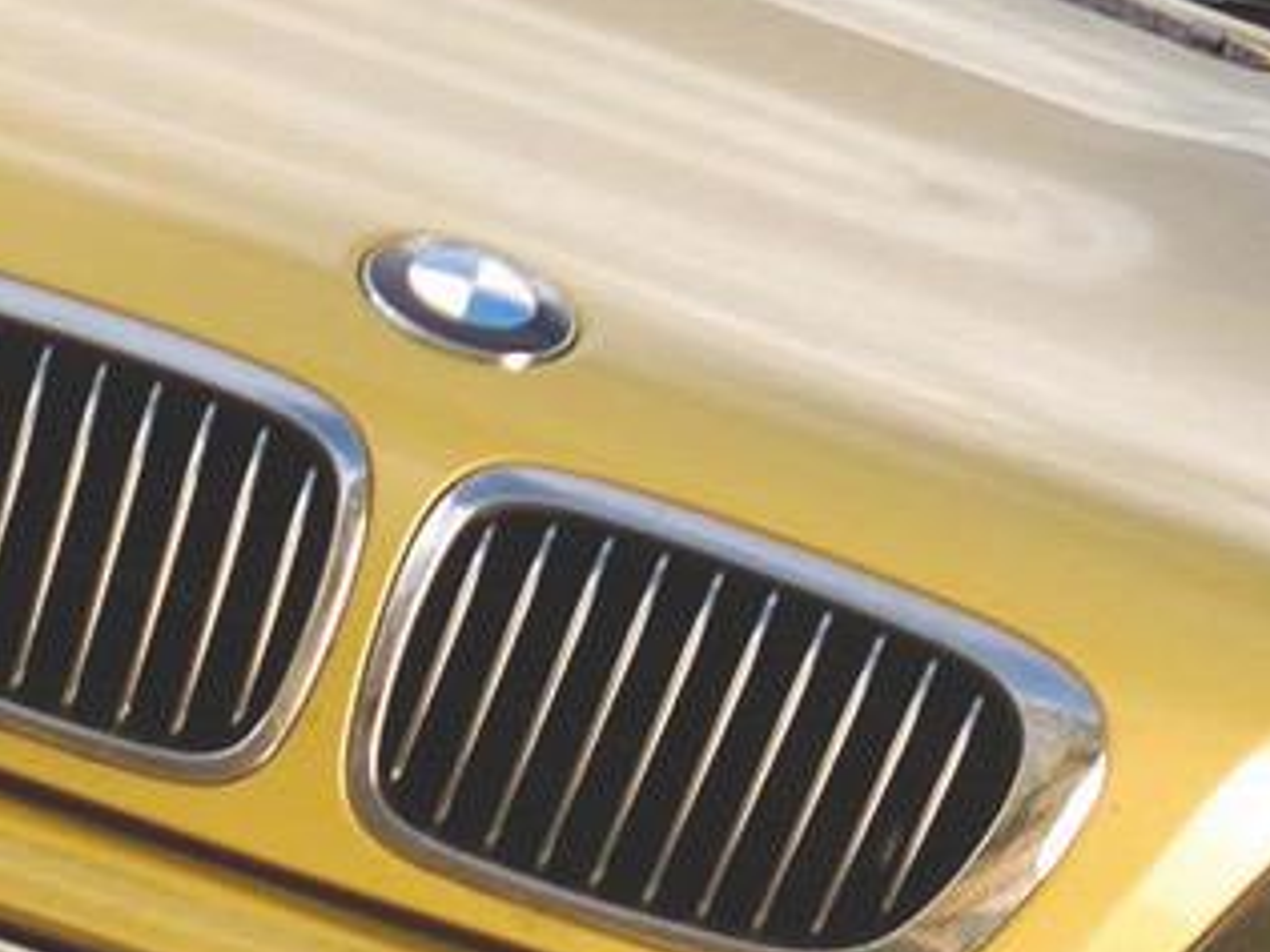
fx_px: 44943
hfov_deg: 1.6
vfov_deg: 1.2
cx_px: 703
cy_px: 601
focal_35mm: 1225
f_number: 2.8
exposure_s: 1/160
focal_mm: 140
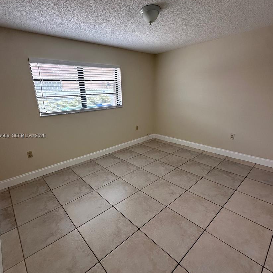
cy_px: 136
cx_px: 133
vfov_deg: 80.7
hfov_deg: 80.7
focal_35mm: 18
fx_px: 161
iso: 100
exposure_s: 1/99
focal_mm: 2.22
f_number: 2.2
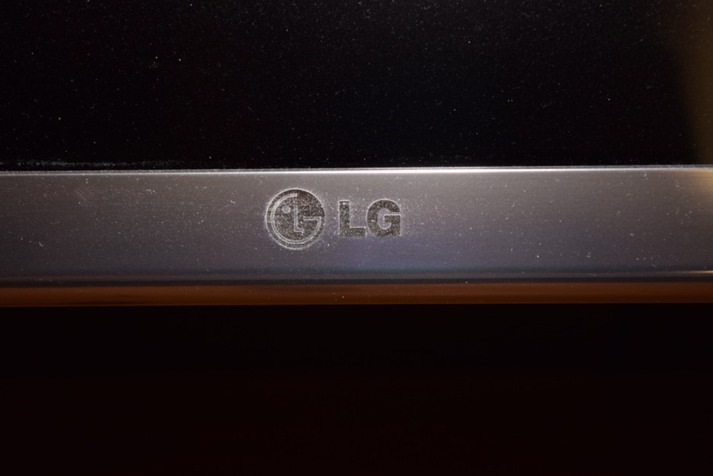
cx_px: 338
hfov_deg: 23.0
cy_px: 224
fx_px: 1754
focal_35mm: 89
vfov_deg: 15.4
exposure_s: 1/200
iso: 400
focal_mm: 55
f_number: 5.6
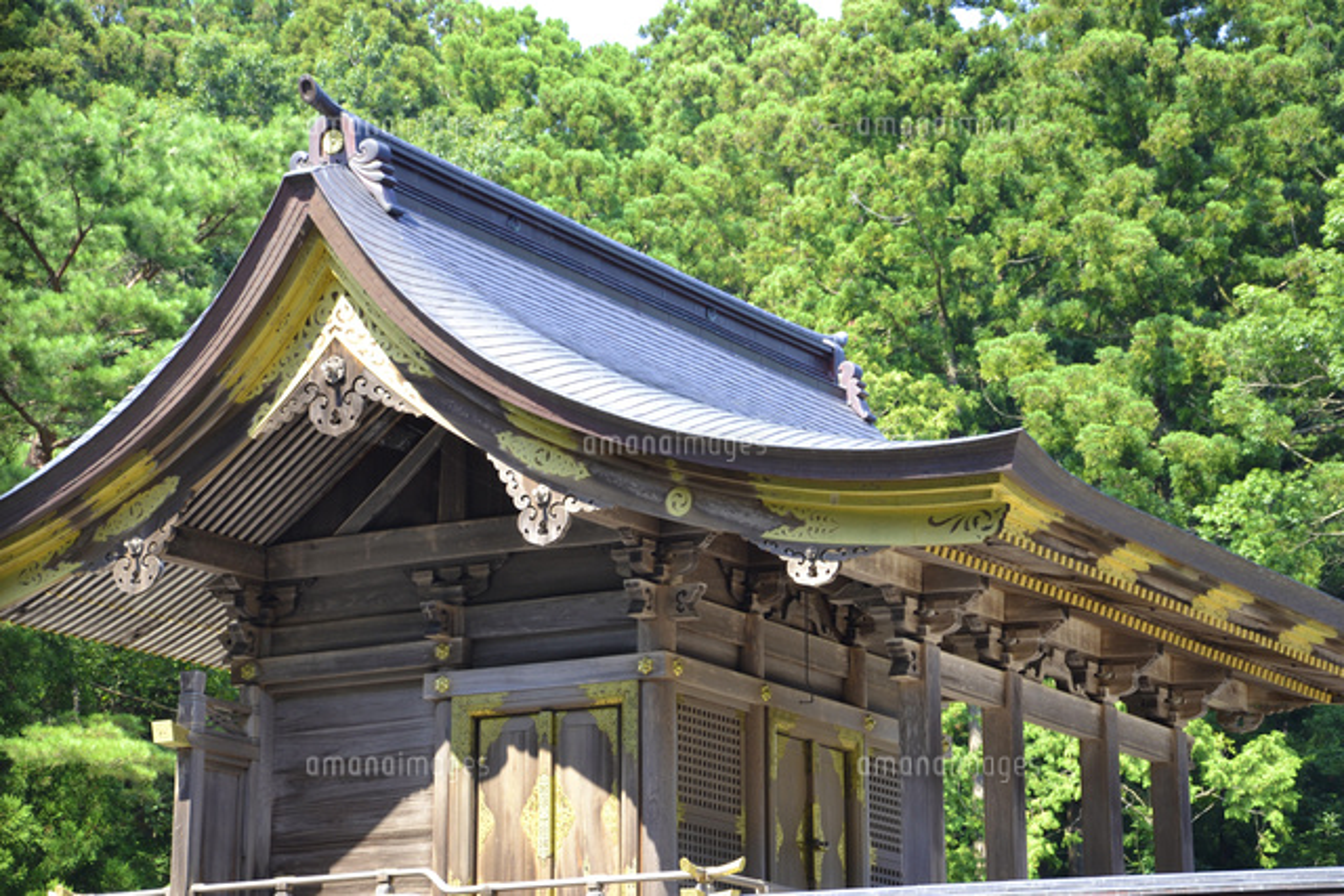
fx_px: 3921
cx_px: 672
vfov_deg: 13.0
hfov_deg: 19.5
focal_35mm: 105
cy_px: 448
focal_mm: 70
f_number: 5.6
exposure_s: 1/125
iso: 250
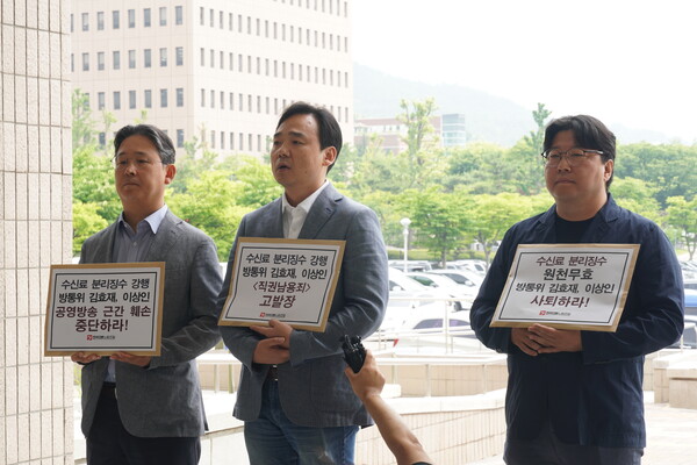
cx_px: 348
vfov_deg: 15.4
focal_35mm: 88
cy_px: 232
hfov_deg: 23.0
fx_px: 1713
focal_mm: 59
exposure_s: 1/25
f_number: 9
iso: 100
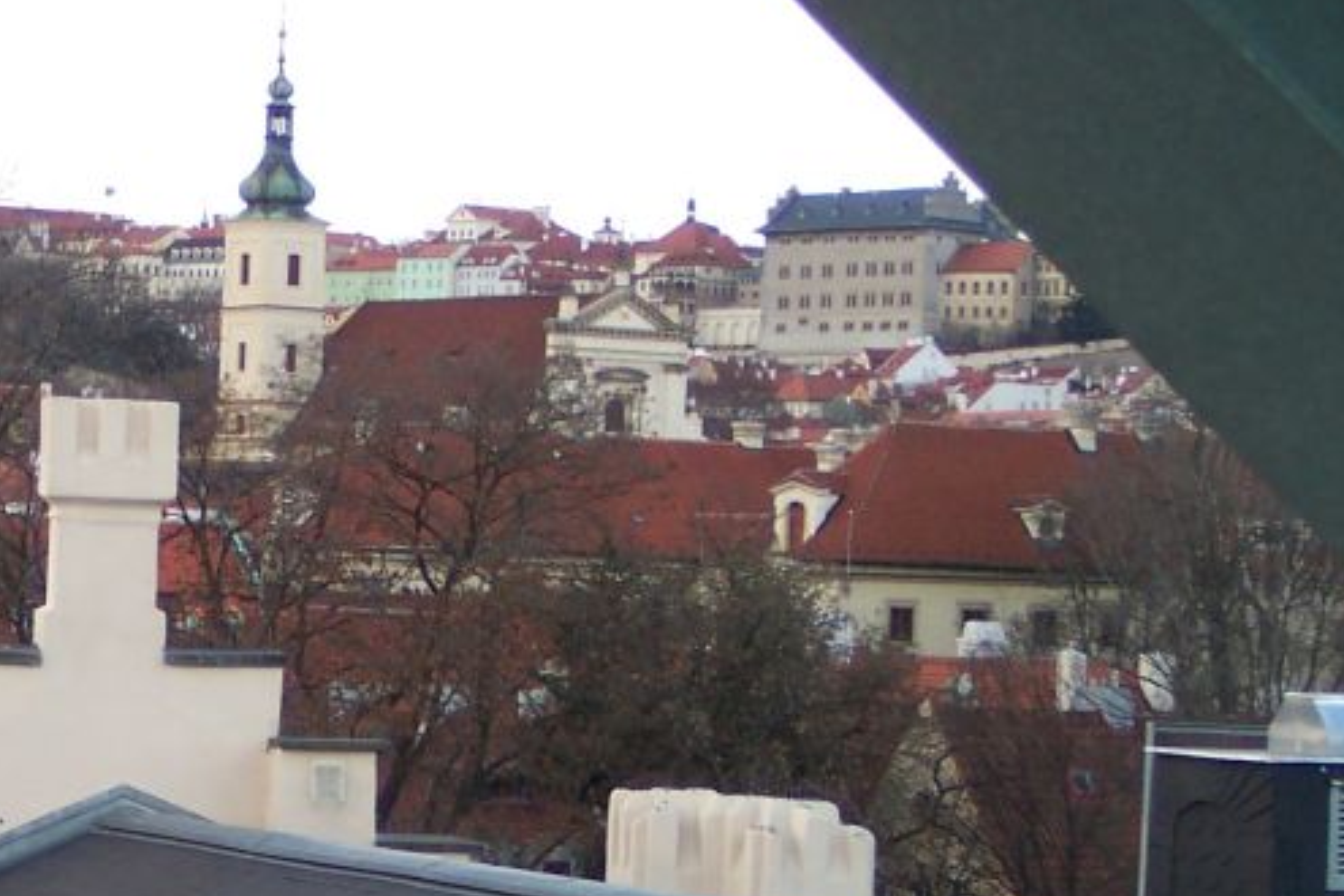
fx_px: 4704
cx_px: 149
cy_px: 611
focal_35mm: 126
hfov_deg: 16.1
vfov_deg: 10.9
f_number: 3.4
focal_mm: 13.3
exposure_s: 1/180
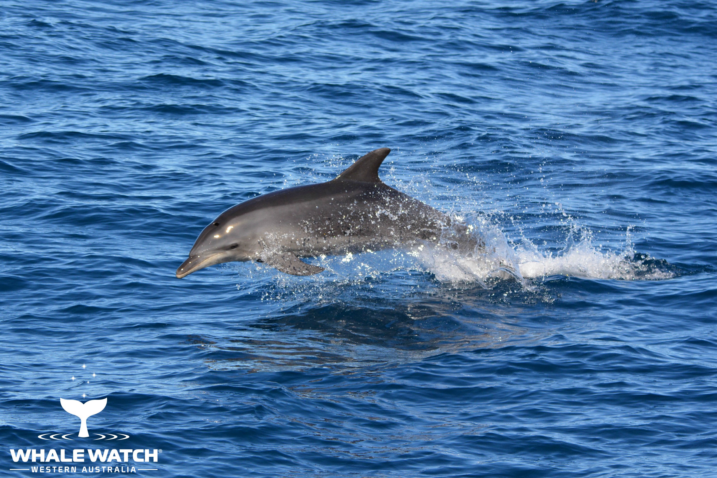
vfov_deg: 6.1
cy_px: 239
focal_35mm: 225
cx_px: 358
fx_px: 4481
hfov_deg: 9.1
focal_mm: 150
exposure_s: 1/1500
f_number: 5.6
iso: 400
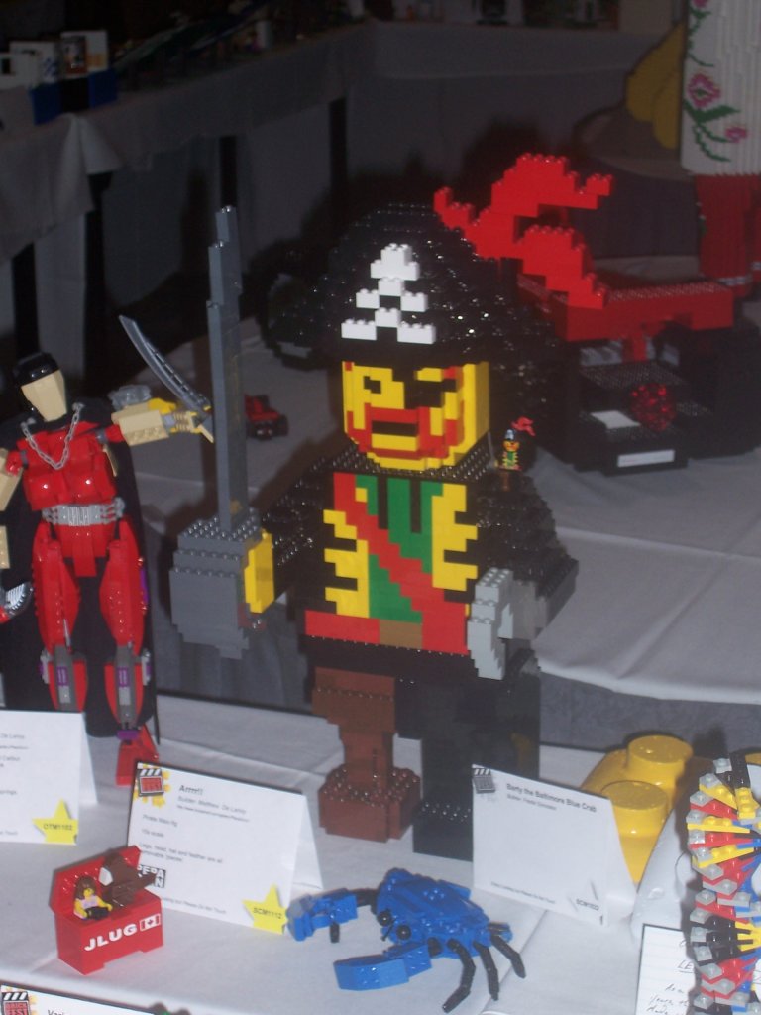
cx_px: 380
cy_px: 508
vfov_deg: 23.8
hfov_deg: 18.0
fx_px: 2404
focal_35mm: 82
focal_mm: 13.5
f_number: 4.1
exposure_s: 1/90
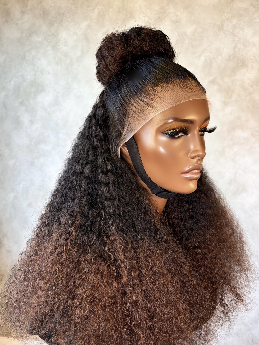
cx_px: 130
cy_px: 172
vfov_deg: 67.3
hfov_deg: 53.1
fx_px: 259
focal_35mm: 26
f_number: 1.6
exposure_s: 1/121
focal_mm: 5.96
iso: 100
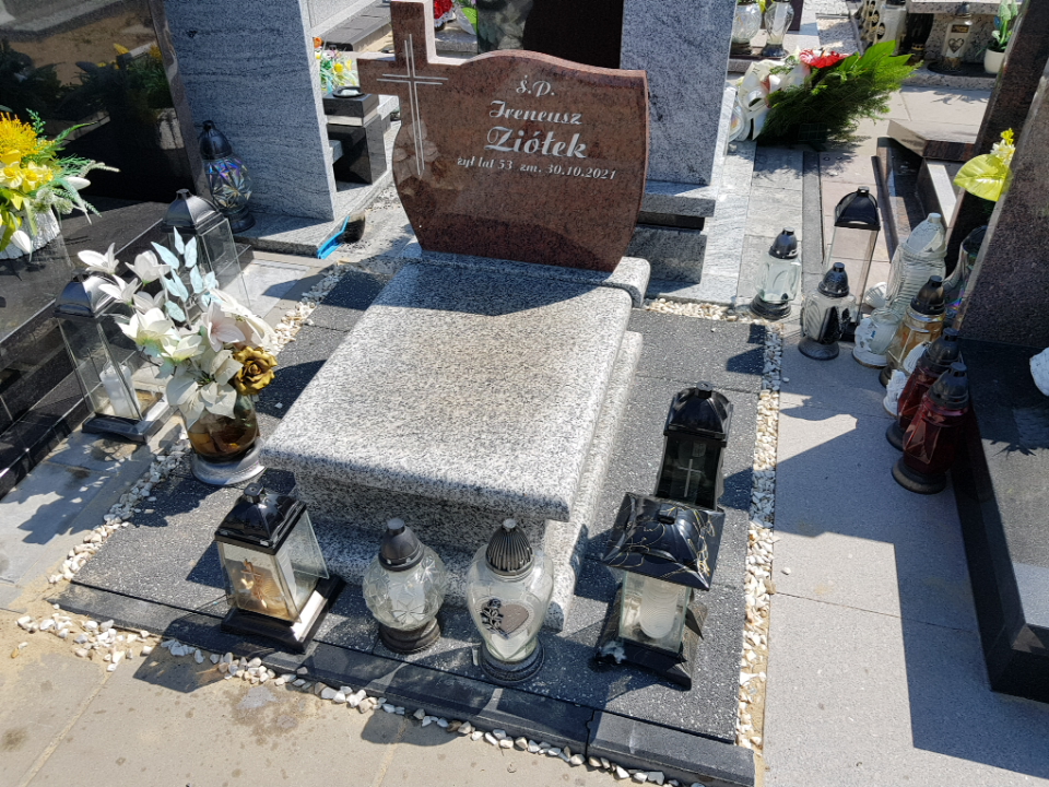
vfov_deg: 53.1
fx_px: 788
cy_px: 394
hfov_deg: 67.3
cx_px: 524
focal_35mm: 26
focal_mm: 4.2
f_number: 1.7
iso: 40
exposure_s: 1/2036
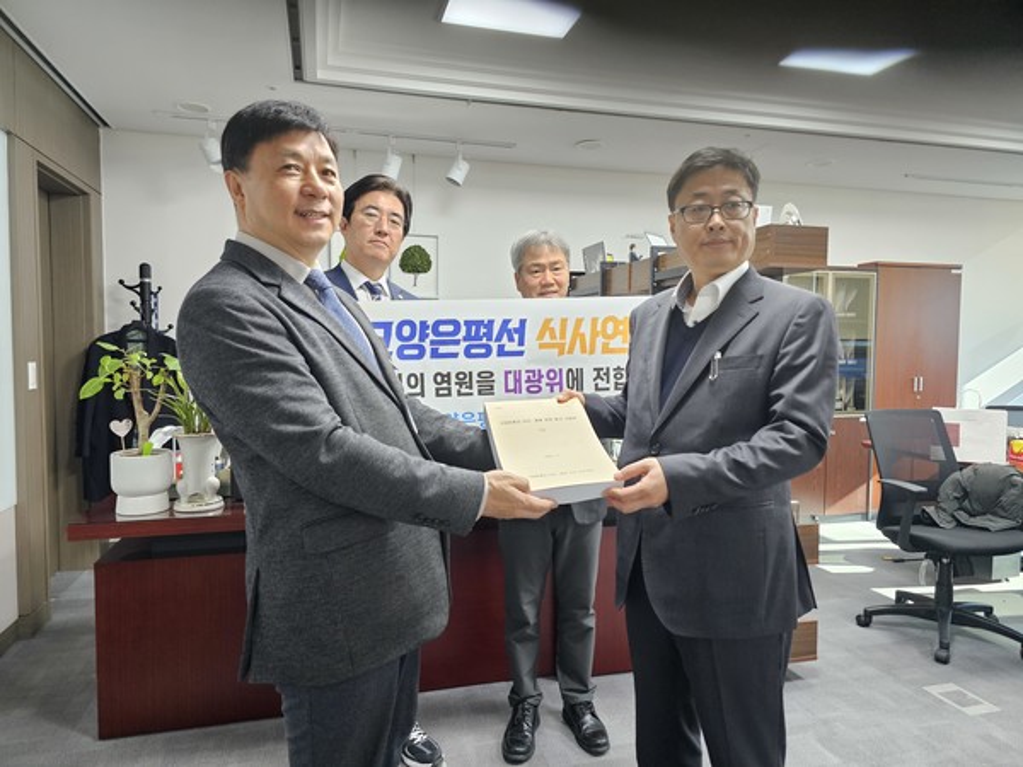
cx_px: 512
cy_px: 384
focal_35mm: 23
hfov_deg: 73.9
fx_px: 680
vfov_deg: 58.9
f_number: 1.7
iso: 800
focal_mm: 6.3
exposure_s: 1/120
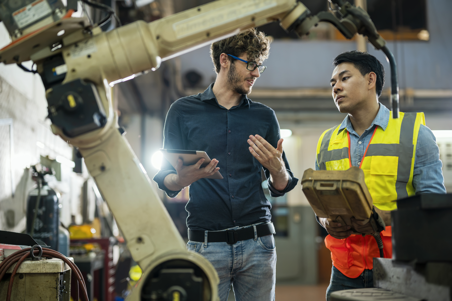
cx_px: 226
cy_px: 150
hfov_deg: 39.6
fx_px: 627
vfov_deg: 27.0
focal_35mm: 50
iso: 400
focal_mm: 50
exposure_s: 1/160
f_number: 1.6
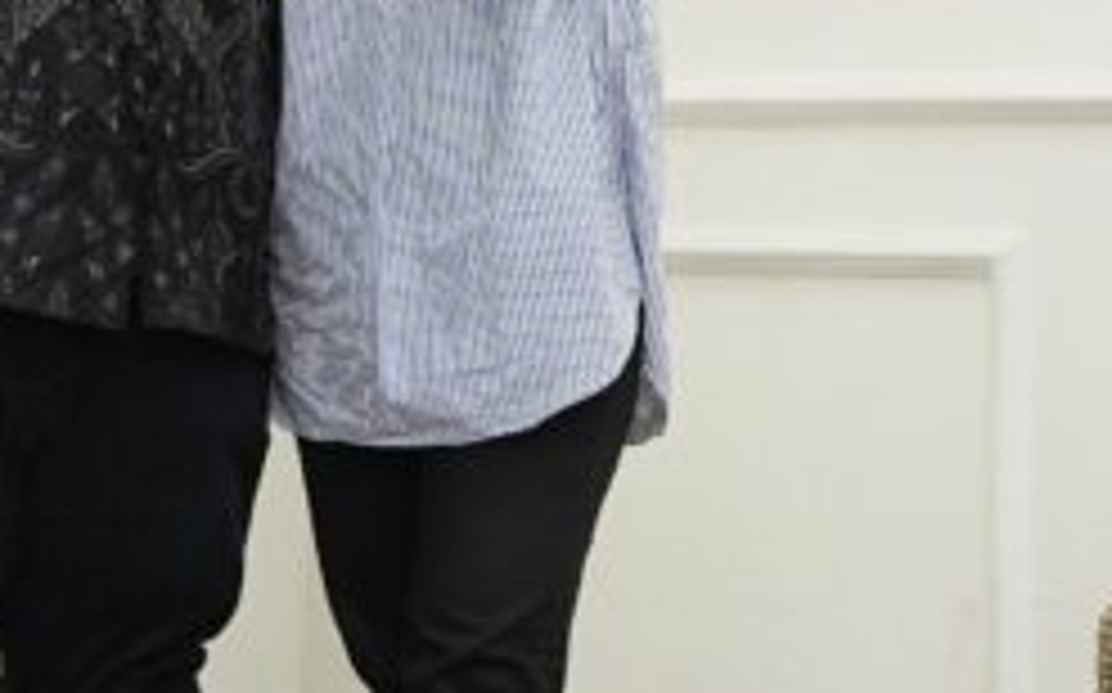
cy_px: 137
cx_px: 203
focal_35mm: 132
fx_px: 3998
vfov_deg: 9.9
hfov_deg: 15.7
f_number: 6.3
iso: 800
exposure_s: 1/100
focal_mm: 32
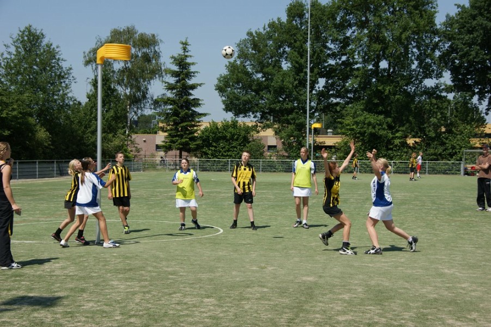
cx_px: 246
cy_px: 164
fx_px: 818
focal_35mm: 60
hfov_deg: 33.4
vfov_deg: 22.6
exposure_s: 1/500
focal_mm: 40
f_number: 8
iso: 100
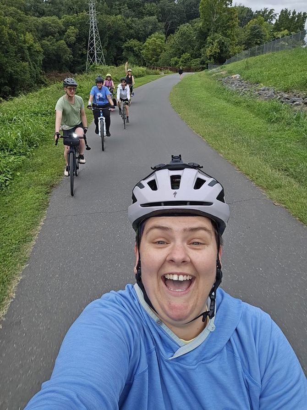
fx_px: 296
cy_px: 205
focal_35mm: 25
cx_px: 154
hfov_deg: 54.9
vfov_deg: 69.4
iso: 25
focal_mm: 3.3
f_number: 2.2
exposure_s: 1/230
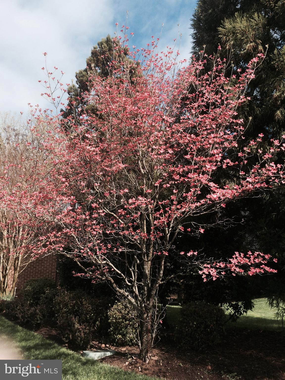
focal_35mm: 29
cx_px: 142
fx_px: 318
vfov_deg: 61.7
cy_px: 190
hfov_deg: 48.2
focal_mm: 4.15
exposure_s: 1/1026
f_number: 2.2
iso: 32
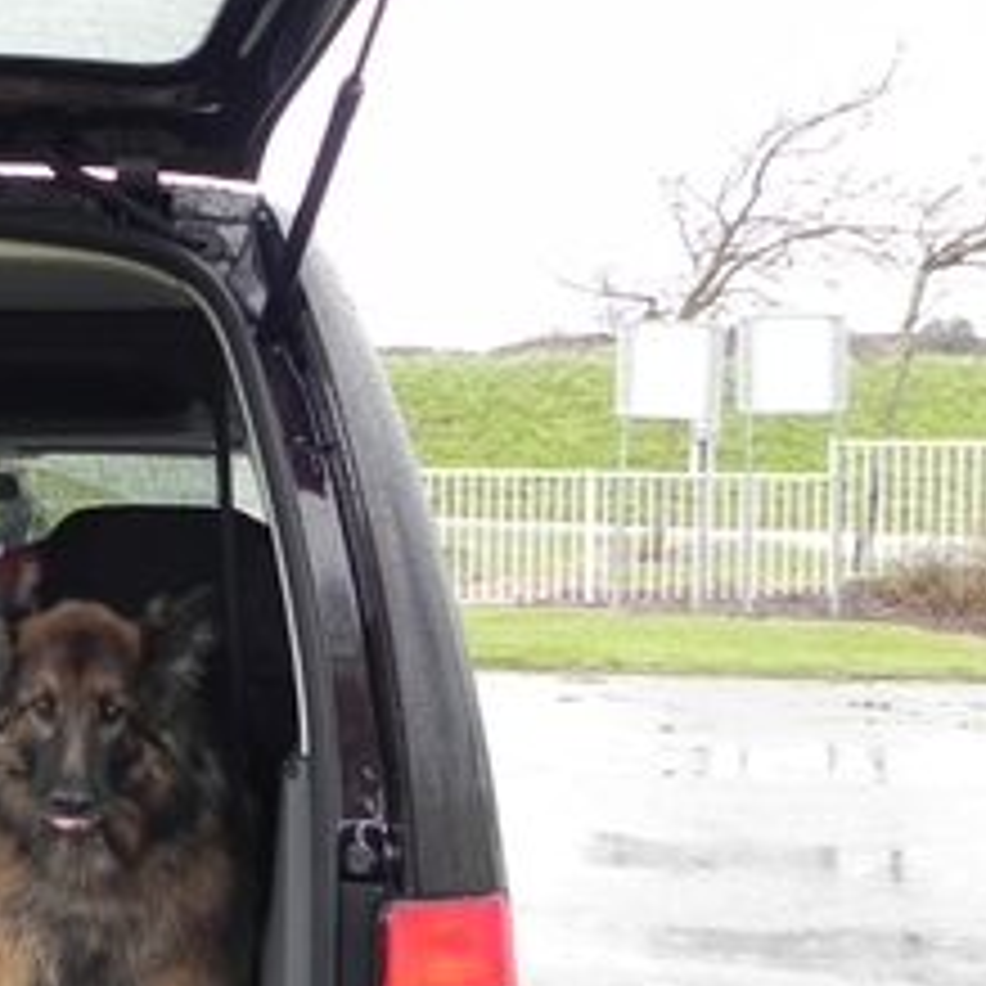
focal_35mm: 63
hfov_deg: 23.6
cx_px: -347
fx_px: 2030
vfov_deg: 27.3
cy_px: 531
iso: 160
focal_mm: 4.6
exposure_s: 1/70.5
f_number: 3.2
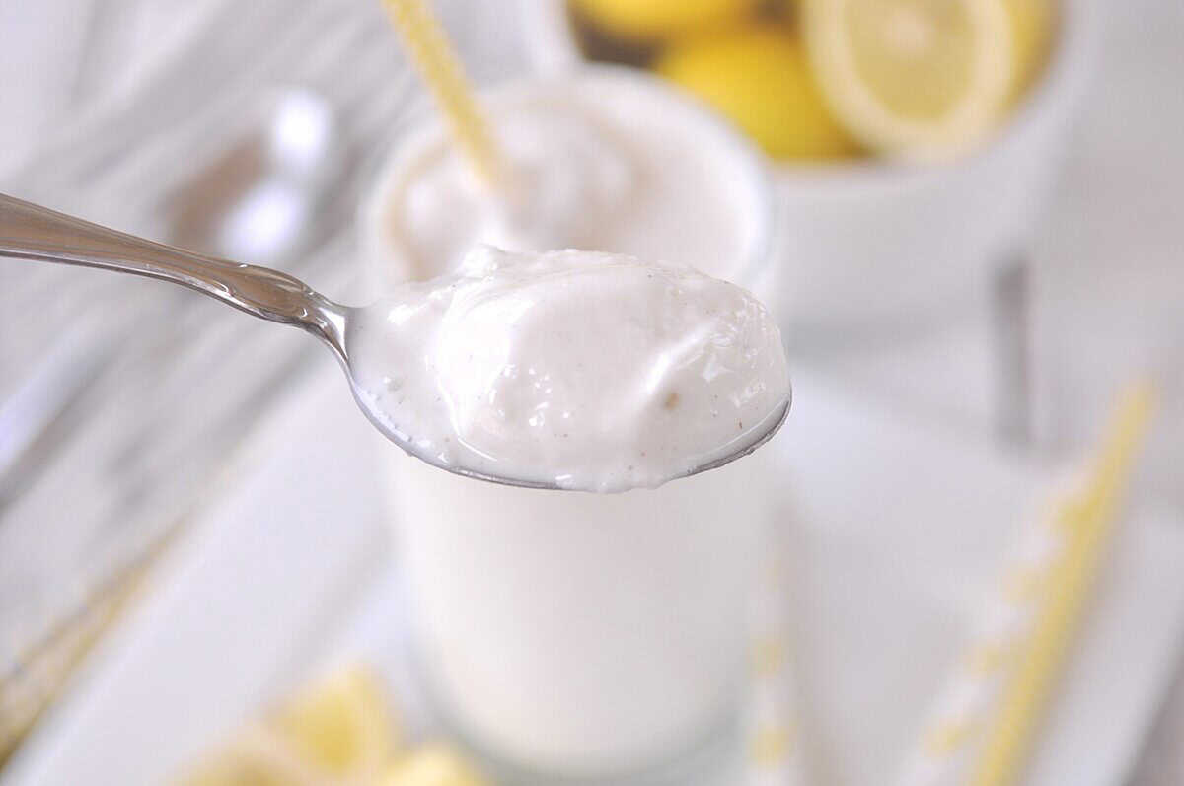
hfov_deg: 24.6
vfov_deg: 16.5
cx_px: 592
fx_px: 2710
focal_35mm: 82
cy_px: 393
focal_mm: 55
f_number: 4.5
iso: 200
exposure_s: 1/125
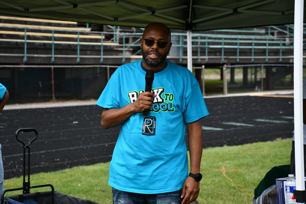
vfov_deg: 13.8
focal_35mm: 99
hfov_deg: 20.6
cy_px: 102
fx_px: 841
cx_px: 153
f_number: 6.3
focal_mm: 66
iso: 200
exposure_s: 1/500
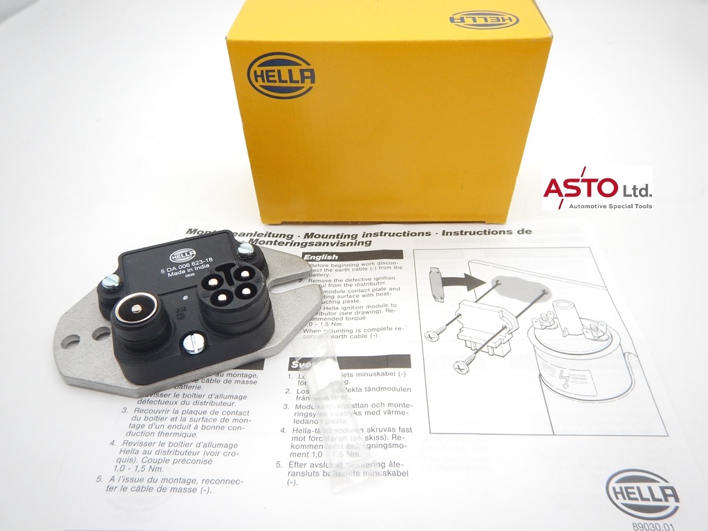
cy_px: 266
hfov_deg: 71.6
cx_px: 354
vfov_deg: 56.8
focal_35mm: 24
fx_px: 491
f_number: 2.8
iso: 125
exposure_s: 1/250
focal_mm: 4.3
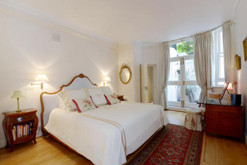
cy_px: 82
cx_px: 124
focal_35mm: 15
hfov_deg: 100.4
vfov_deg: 77.3
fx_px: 103
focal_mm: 10
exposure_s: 1/1.6
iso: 125
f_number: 9
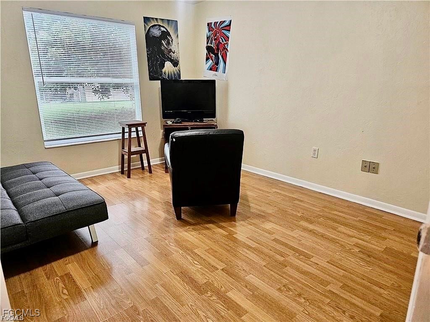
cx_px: 215
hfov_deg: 73.9
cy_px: 161
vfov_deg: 58.9
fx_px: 286
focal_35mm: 23
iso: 320
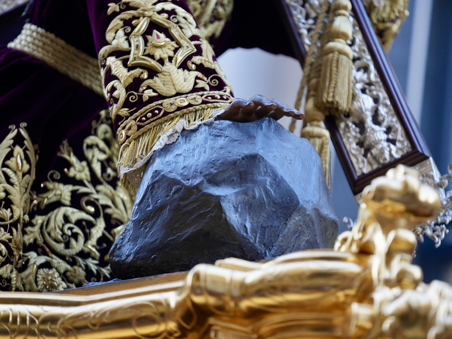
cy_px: 170
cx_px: 245
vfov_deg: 6.9
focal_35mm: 215
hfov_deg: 9.2
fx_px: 2807
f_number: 2.8
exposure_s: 1/200
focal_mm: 198
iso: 1000
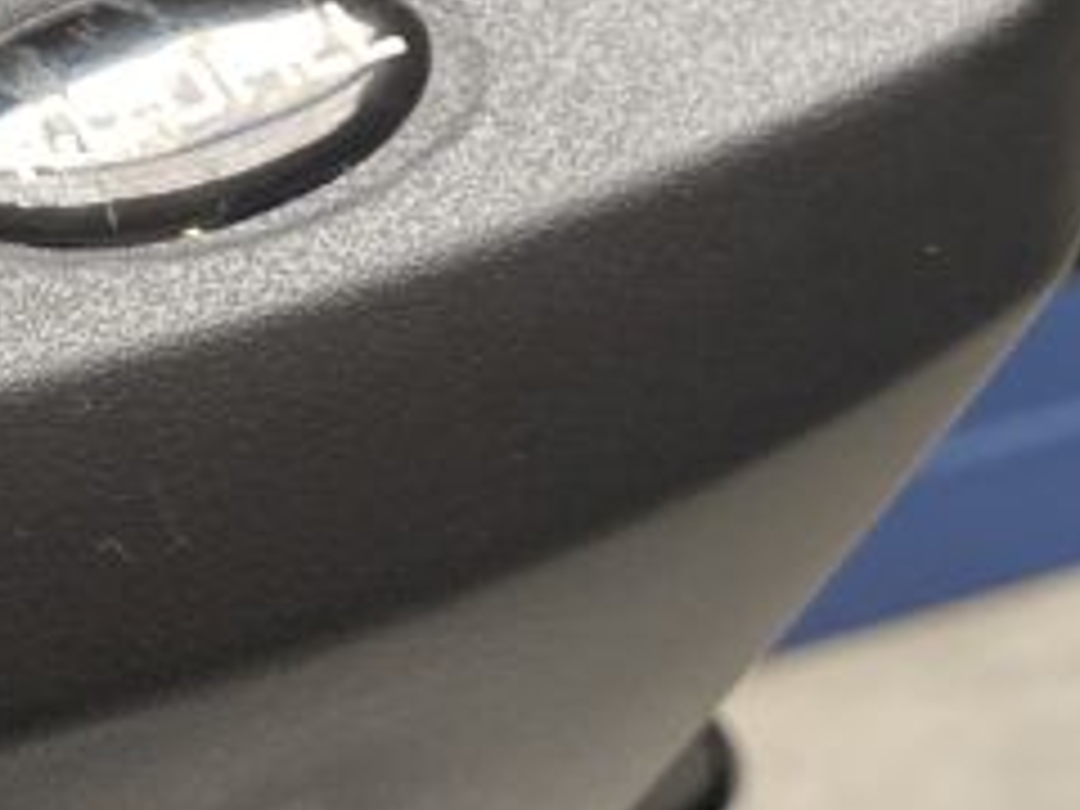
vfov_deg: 12.7
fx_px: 3588
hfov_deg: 16.2
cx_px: -338
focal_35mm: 115
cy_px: -56
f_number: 1.8
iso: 125
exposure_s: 1/100
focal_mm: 4.25
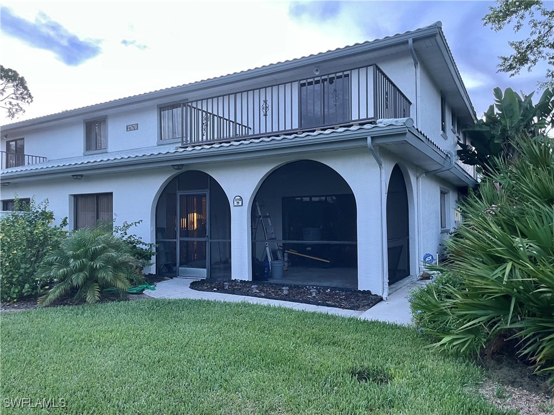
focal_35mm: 26
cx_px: 277
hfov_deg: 67.3
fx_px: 416
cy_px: 208
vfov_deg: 53.1
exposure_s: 1/60
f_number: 1.6
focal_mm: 4.2
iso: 200
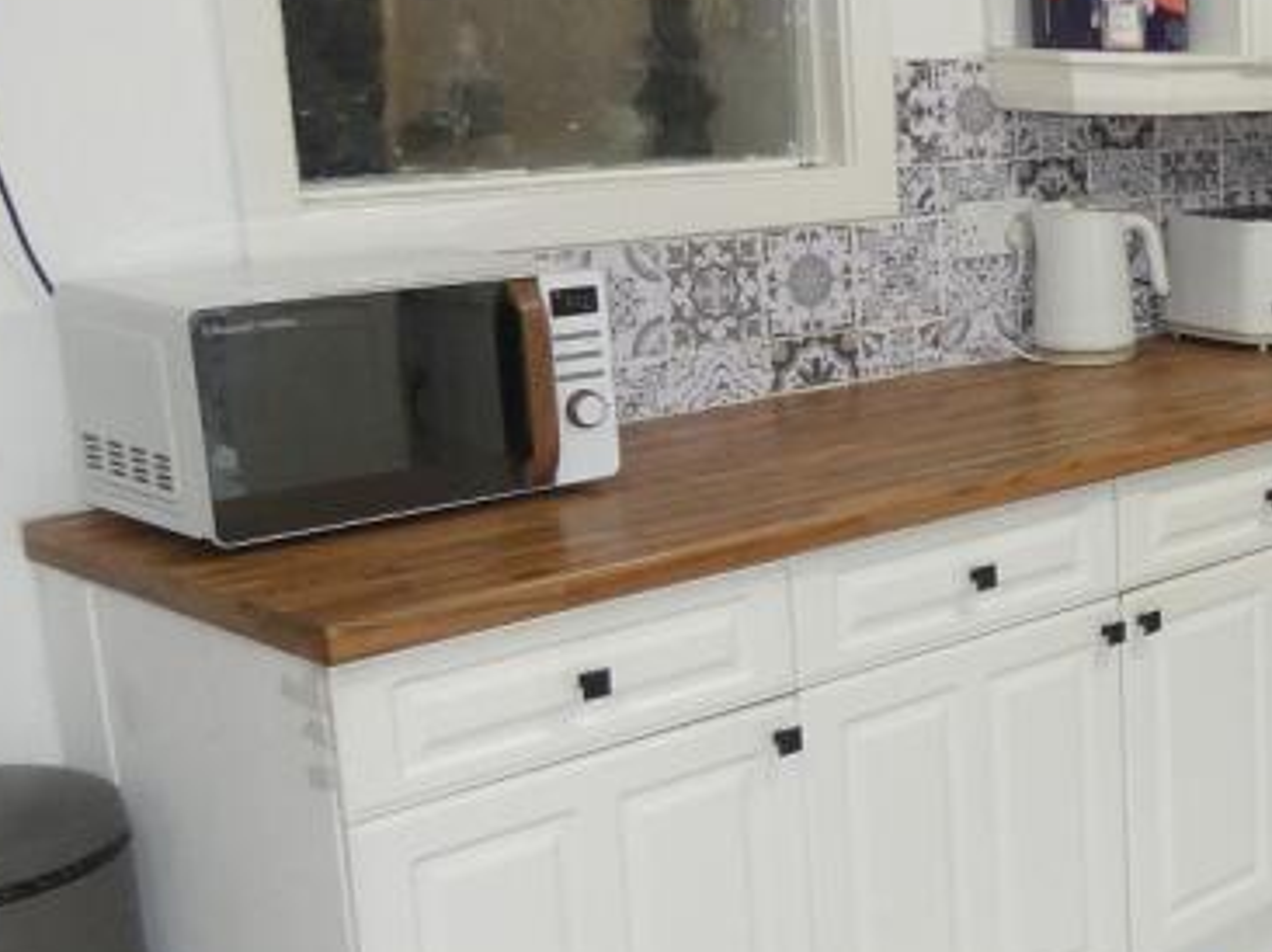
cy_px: 500
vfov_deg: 26.1
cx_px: 1616
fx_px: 2056
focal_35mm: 56
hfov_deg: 28.7
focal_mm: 3.6
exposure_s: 1/60
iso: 400
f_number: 2.8
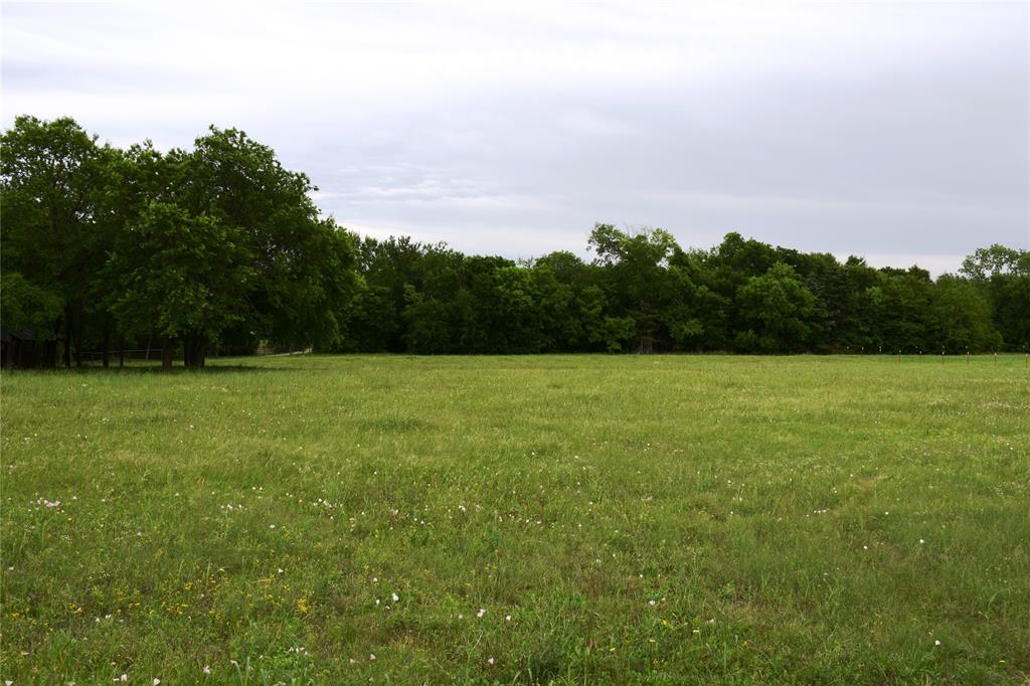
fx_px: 1115
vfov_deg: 34.2
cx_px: 515
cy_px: 343
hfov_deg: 49.6
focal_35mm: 39
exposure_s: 1/250
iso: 280
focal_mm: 26
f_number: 8
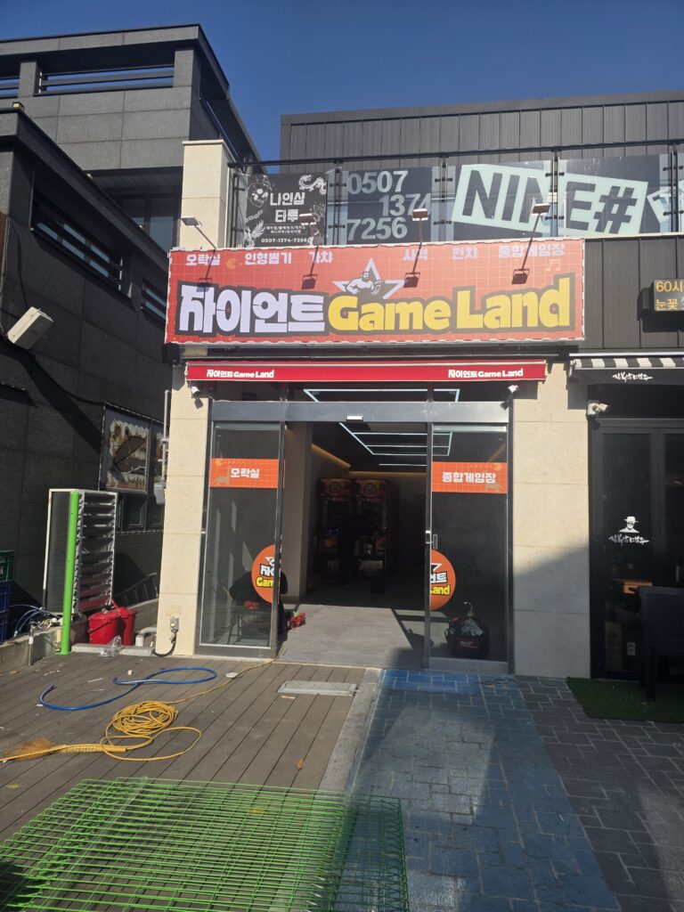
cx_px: 342
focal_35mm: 23
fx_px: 606
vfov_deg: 73.9
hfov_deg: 58.9
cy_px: 456
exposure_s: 1/7944
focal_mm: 6.3
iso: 80
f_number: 1.7
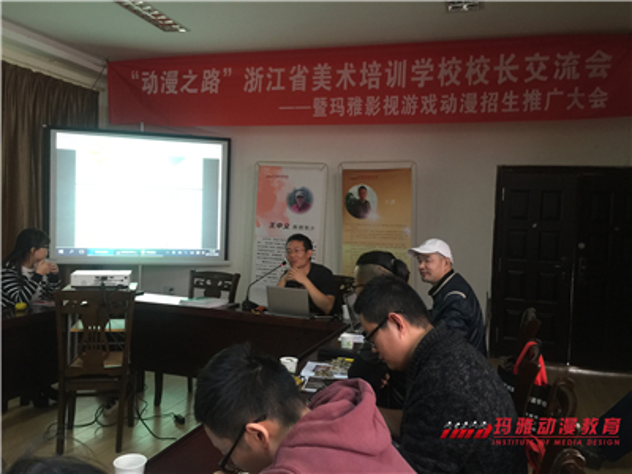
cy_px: 237
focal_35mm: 29
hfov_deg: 61.7
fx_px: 529
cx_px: 316
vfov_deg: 48.2
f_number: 2.2
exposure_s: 1/17
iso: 80
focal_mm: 4.15
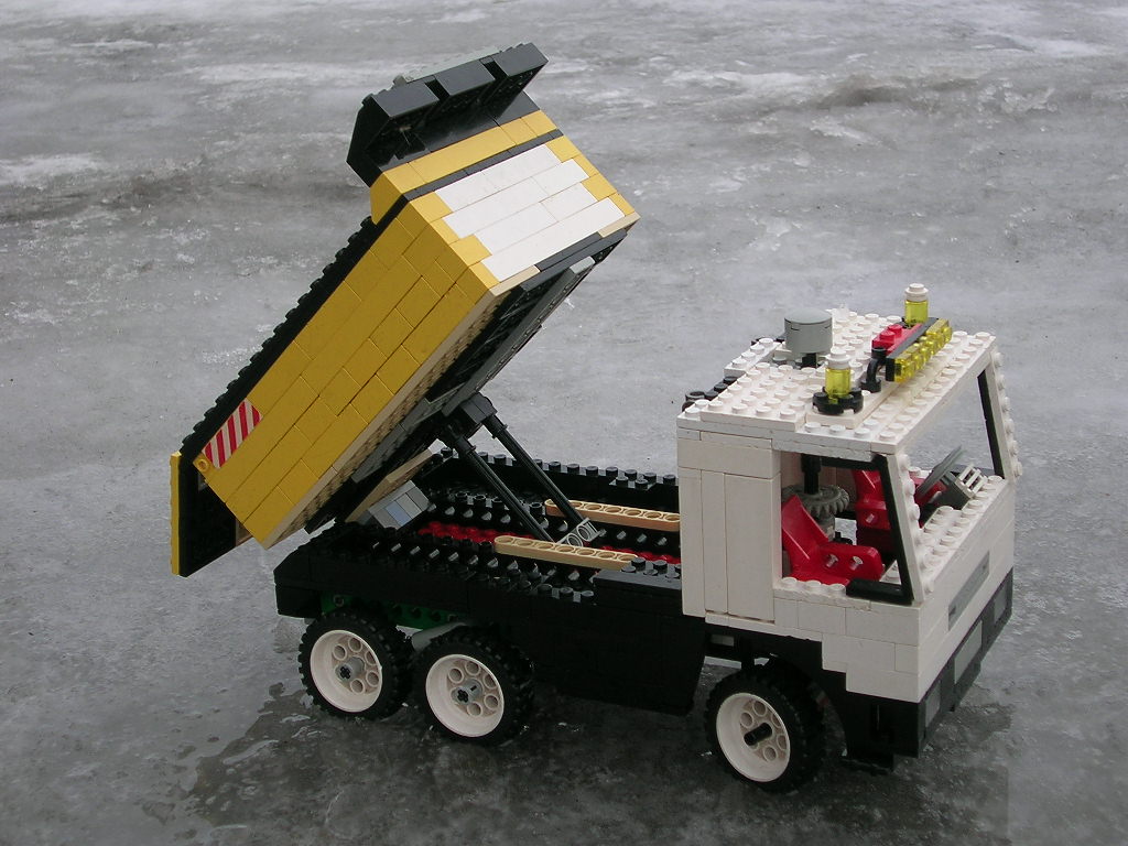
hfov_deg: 29.8
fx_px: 2118
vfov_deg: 22.6
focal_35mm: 65
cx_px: 564
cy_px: 423
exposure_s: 1/112
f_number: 3.5
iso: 50
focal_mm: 9.9
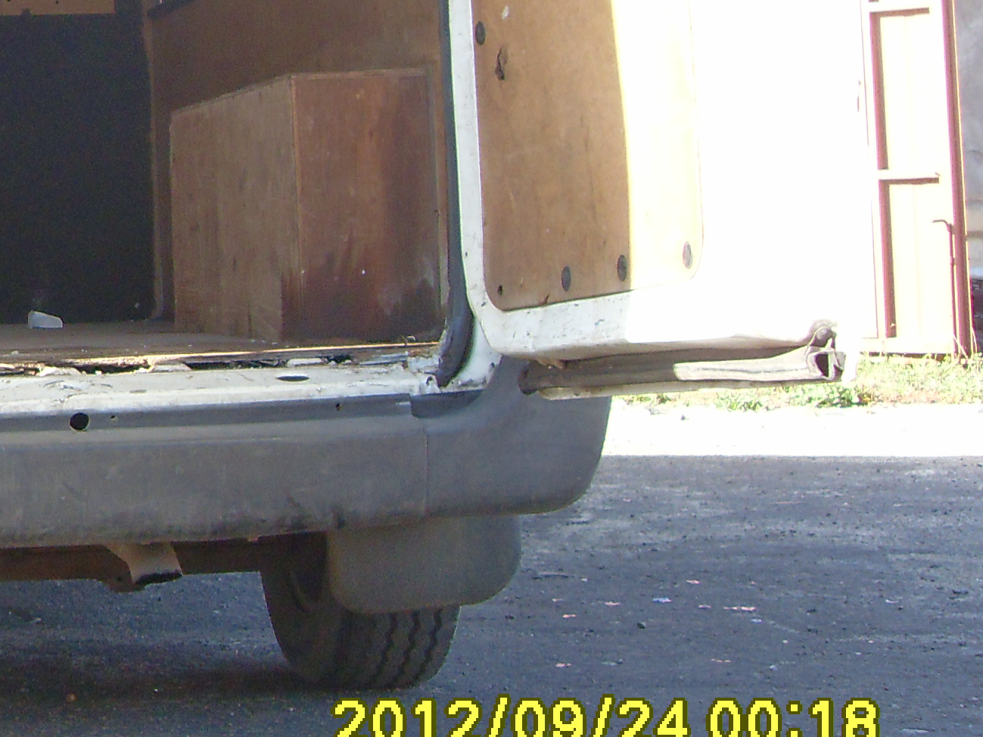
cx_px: -210
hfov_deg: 19.8
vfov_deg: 15.6
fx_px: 2641
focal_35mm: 93
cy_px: -22
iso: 80
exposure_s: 1/180
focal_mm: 6.3
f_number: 2.8
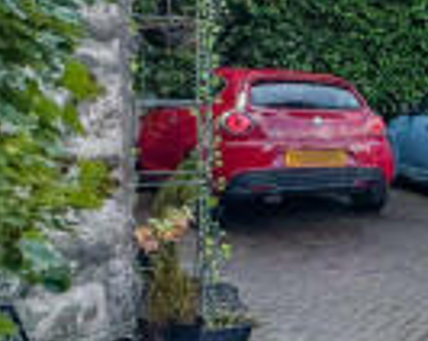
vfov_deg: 24.9
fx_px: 759
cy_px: 72
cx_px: 726
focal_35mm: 60
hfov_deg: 22.3
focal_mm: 2.22
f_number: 2.2
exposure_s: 1/1600
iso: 50
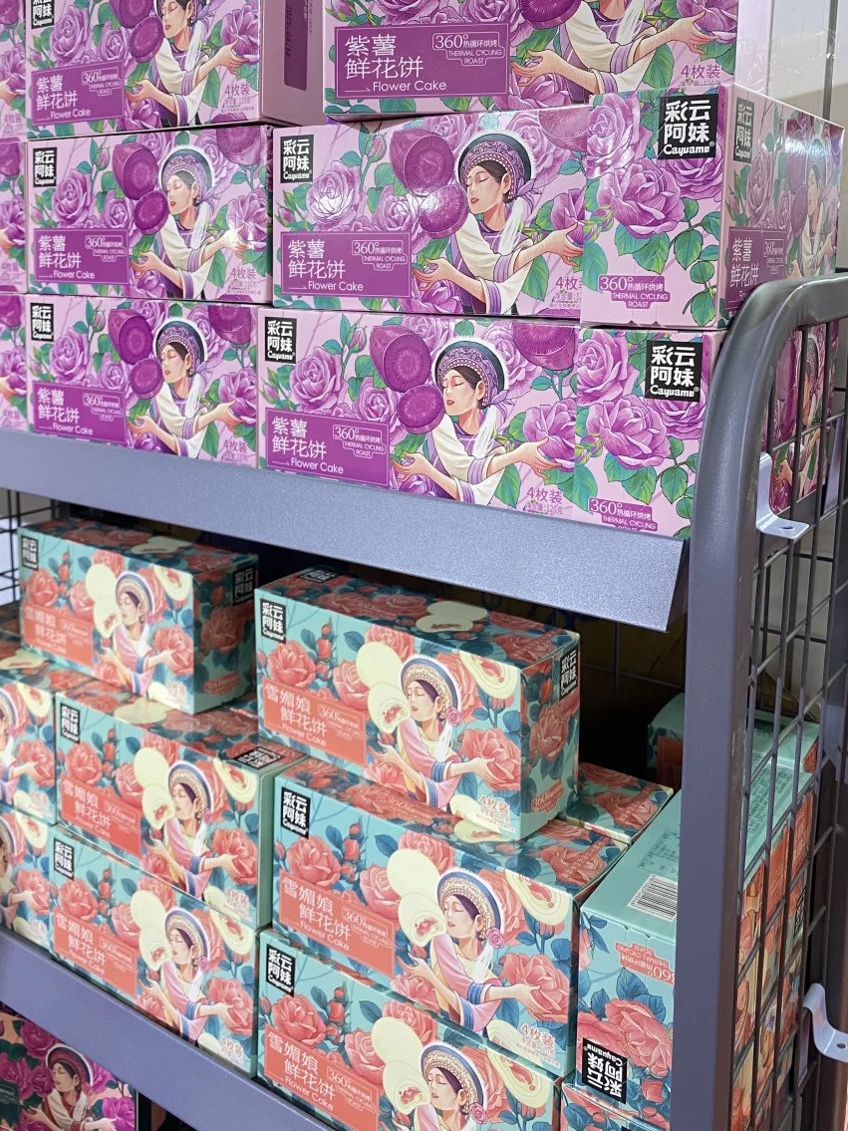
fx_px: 1078
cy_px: 434
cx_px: 373
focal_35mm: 33
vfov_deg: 54.8
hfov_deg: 42.9
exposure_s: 1/50
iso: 125
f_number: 1.8
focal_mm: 4.25
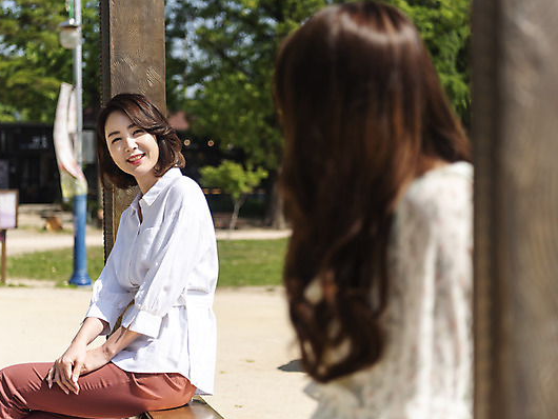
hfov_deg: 30.7
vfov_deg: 23.3
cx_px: 267
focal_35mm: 63
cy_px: 210
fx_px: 1016
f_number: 2.8
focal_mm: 58
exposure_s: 1/3200
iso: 100
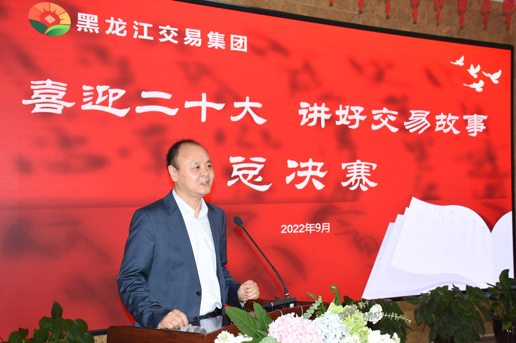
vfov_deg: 29.8
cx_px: 258
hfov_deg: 43.6
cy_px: 172
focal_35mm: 45
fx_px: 645
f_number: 5
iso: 1000
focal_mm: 30
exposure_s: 1/250
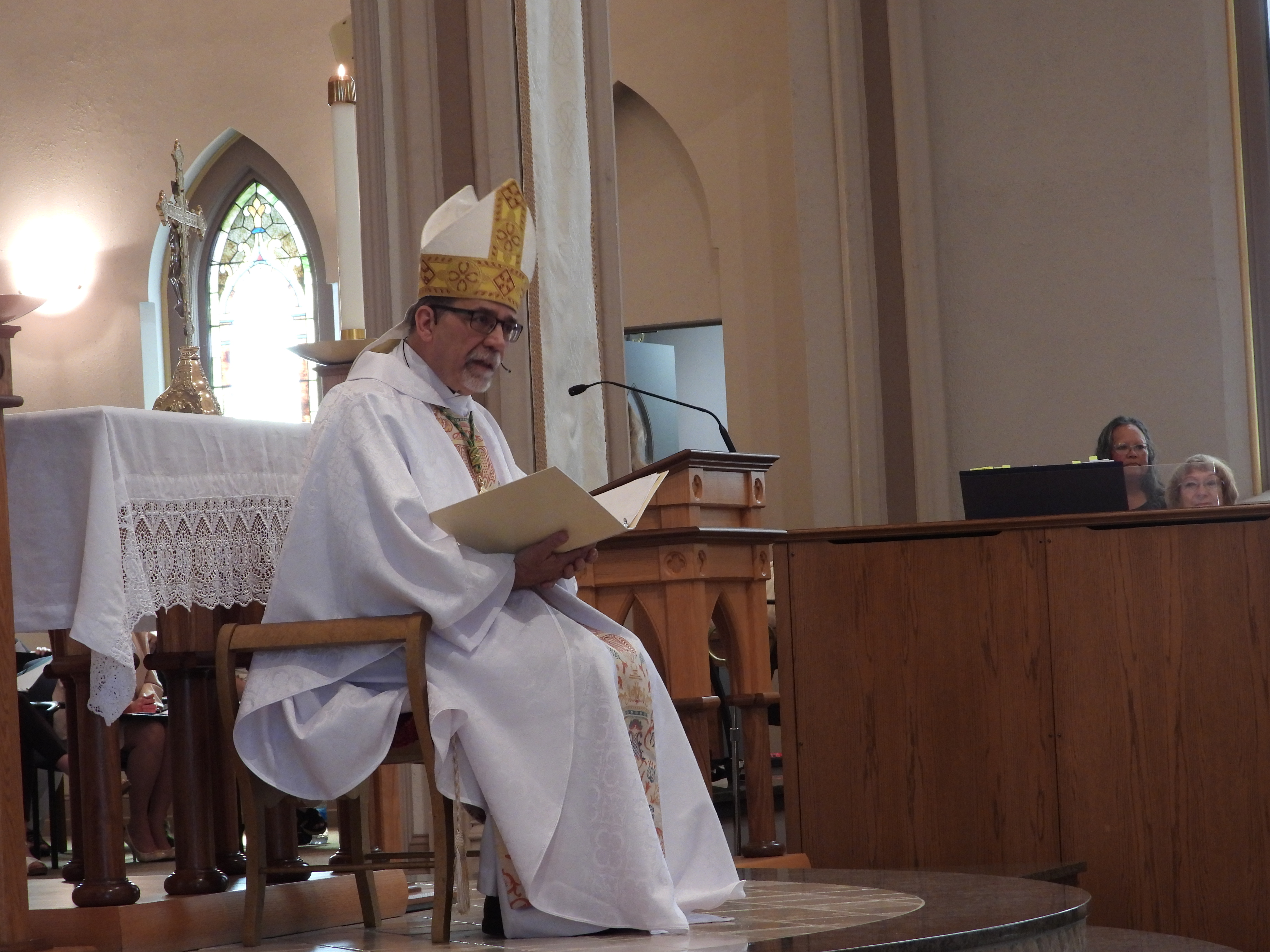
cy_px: 476
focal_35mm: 105
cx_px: 635
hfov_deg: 18.7
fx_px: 3852
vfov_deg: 14.1
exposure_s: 1/25
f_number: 4
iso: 400
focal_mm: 18.9
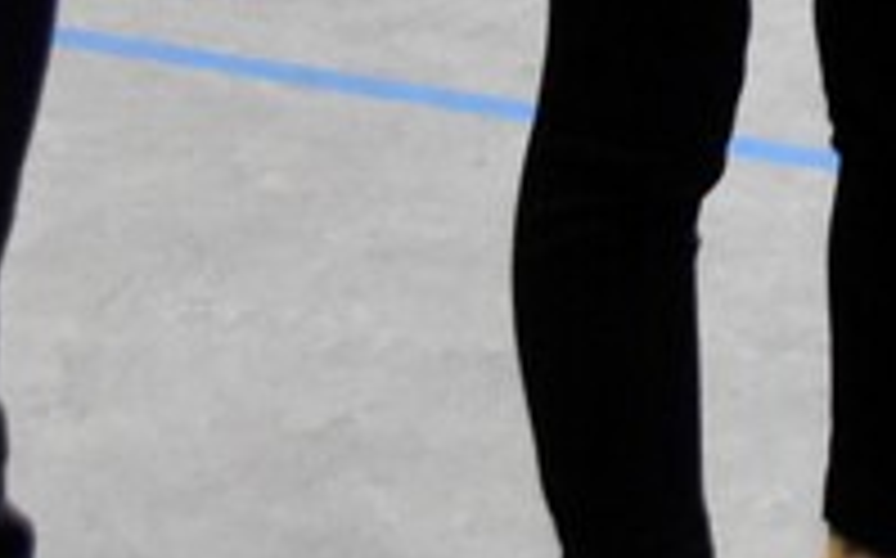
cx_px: 1297
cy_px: -1030
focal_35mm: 218
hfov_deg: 9.4
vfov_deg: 5.7
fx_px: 5319
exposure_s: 1/250
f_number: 3.8
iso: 3200
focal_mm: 22
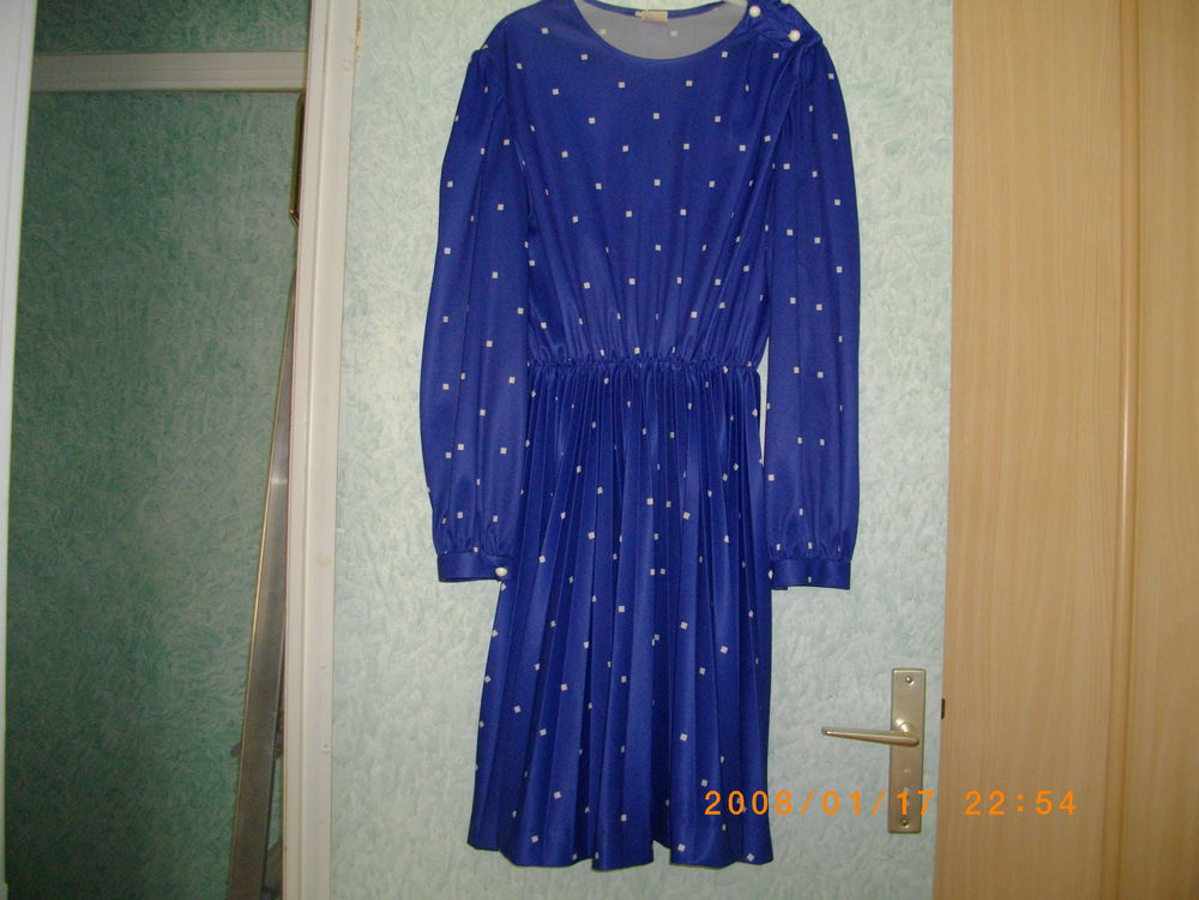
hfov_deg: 56.8
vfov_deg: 44.2
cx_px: 600
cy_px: 450
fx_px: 1108
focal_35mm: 32
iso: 200
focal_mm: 5.7
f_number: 2.9
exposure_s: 1/50
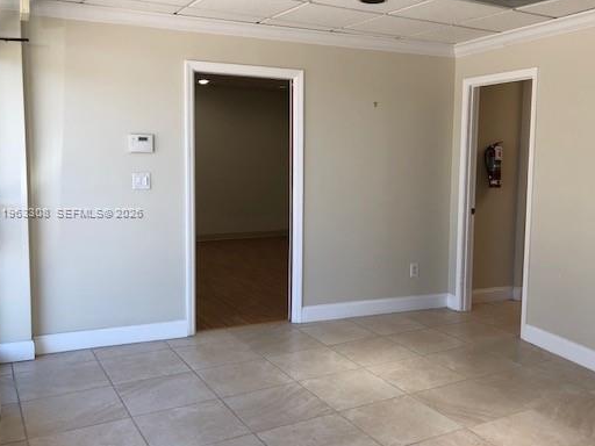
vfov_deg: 40.7
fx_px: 602
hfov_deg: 52.3
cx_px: 354
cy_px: 213
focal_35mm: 35
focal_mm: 3.99
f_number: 1.8
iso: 25
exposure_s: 1/120
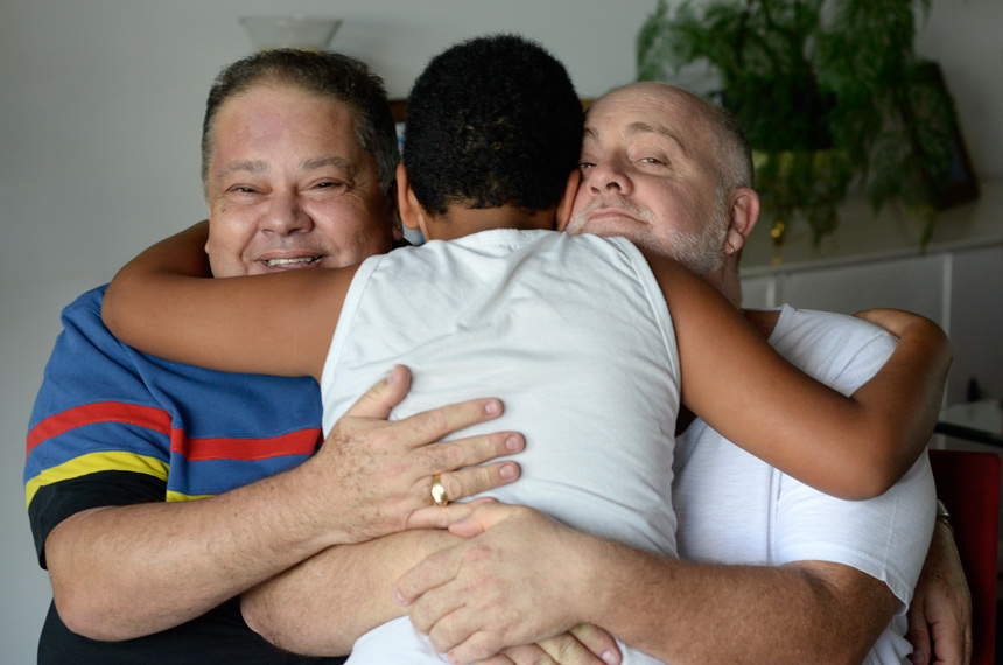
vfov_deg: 17.0
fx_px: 2225
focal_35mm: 80
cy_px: 332
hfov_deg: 25.4
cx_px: 502
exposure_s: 1/250
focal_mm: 80
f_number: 5
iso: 2000
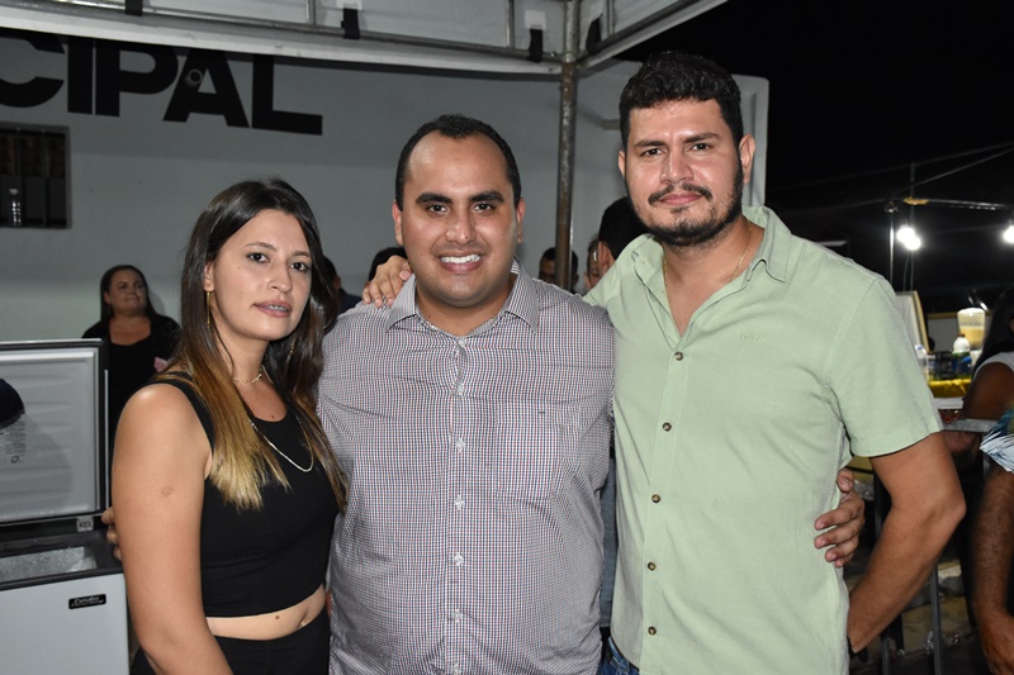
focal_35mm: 34
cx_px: 507
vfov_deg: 38.3
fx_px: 971
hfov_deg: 55.1
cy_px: 338
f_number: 4.5
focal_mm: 23
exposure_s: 1/160
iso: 2500
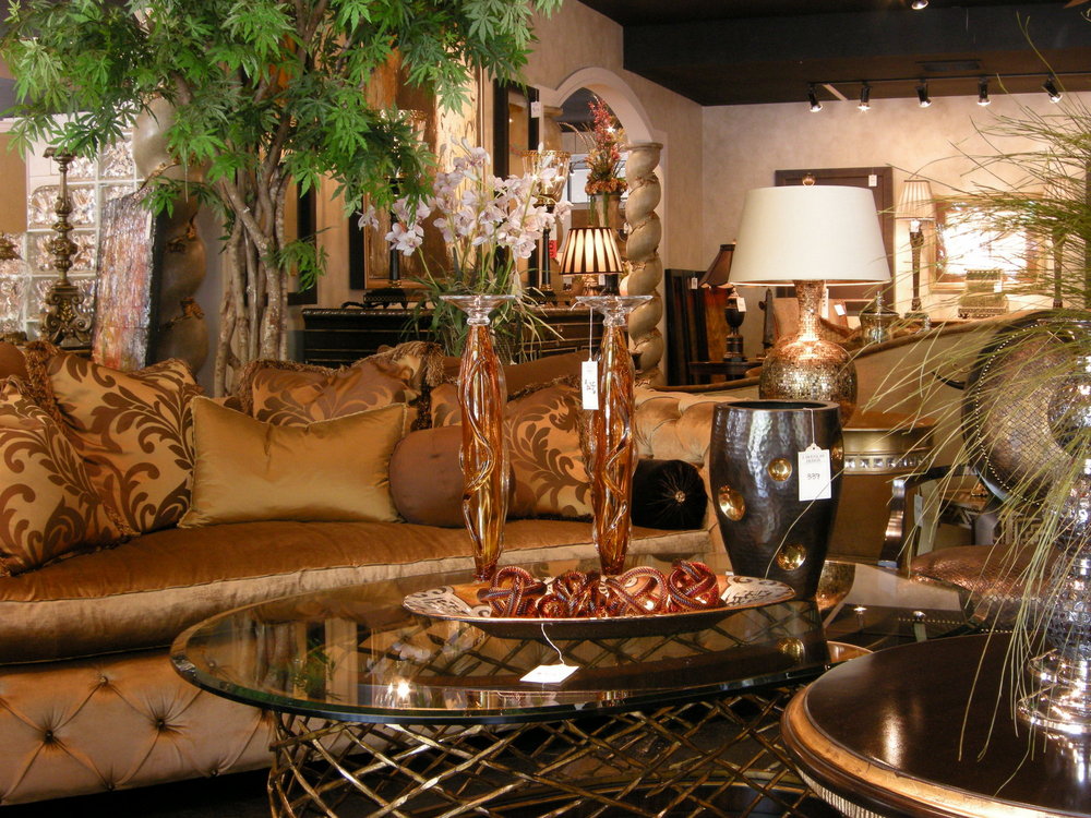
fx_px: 1481
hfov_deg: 40.4
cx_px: 546
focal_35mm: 47
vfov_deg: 30.9
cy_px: 409
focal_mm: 10.1
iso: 200
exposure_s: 1/4
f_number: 6.1
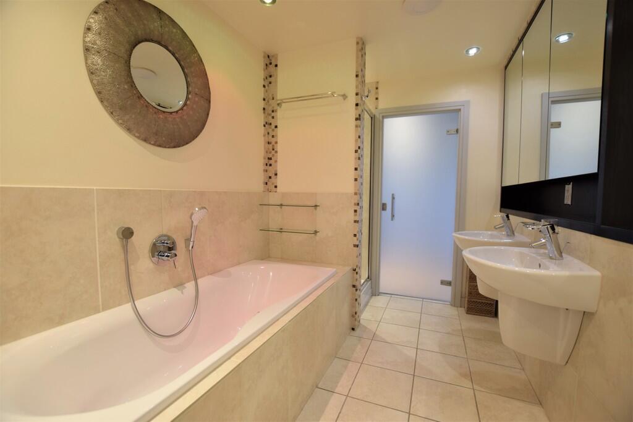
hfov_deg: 100.4
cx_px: 316
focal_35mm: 15
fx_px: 264
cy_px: 211
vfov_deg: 77.3
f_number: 3.5
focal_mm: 10
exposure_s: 1/30
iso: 500
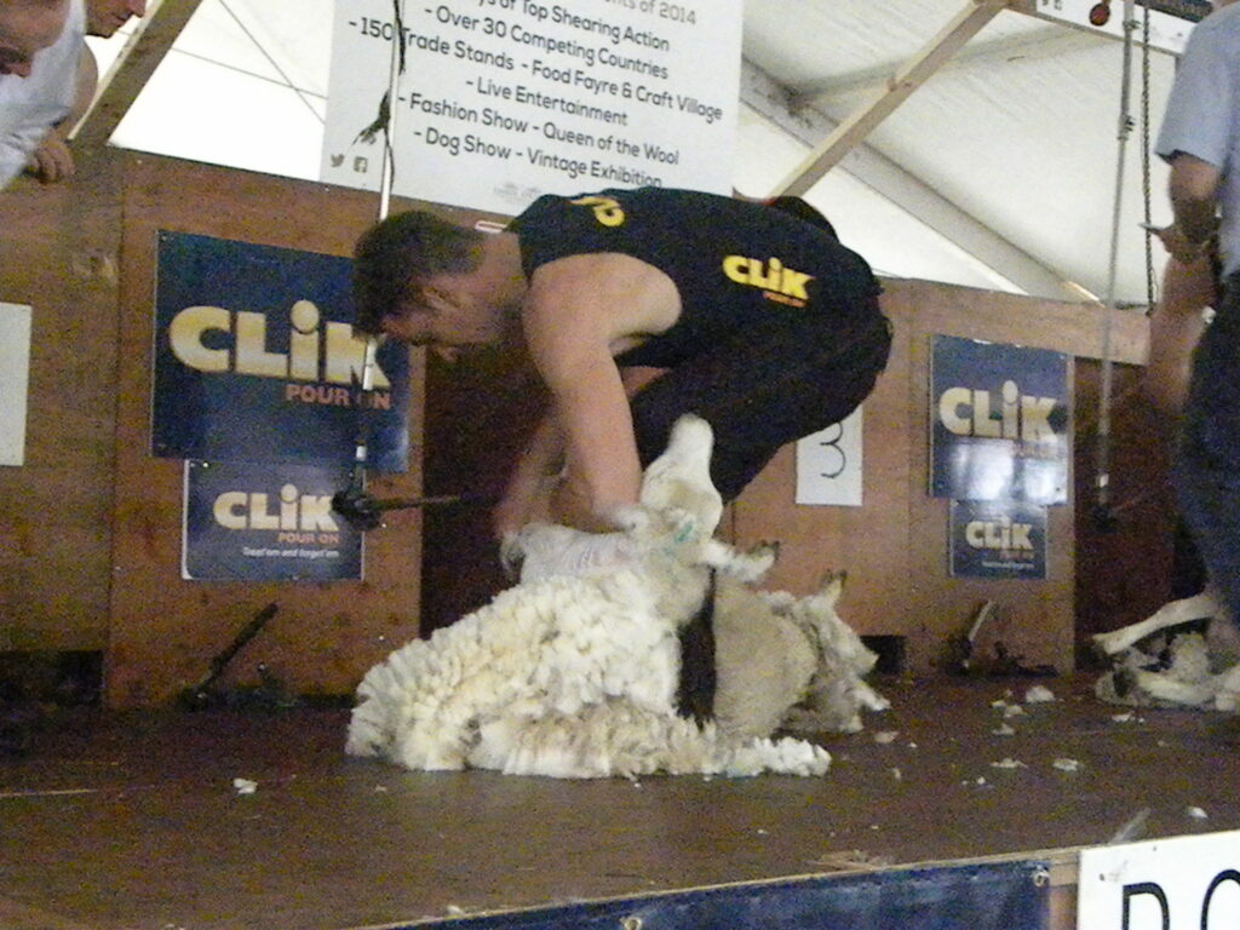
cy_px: 465
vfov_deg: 25.7
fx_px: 2042
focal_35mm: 57
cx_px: 620
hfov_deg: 33.8
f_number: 3.5
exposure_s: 1/29
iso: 6400
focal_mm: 10.3
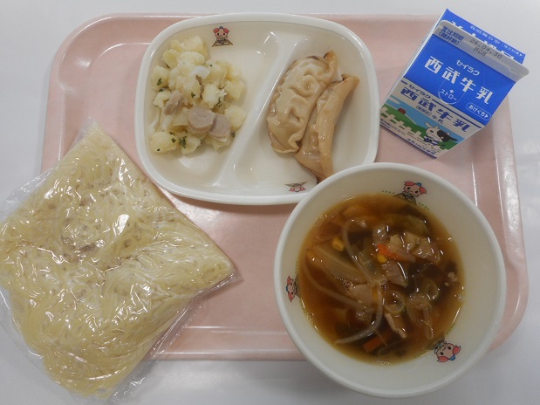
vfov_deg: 54.9
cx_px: 270
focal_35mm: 25
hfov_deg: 69.4
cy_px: 202
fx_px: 390
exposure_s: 1/30
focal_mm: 4.5
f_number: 3.7
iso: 125
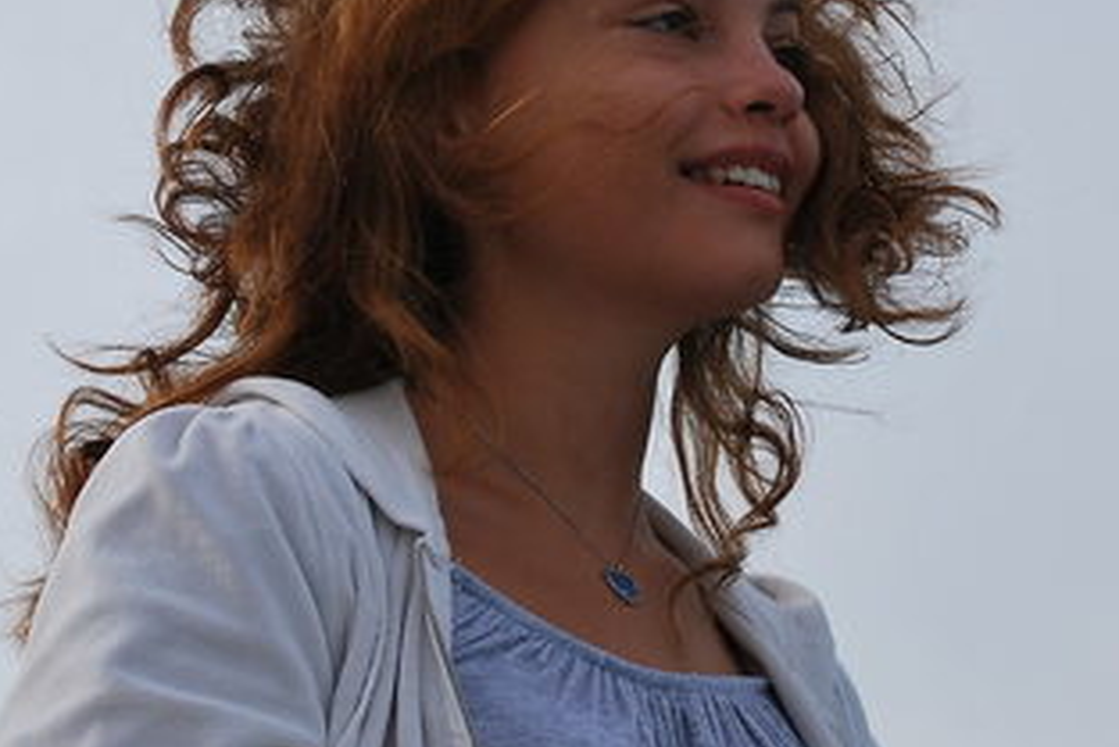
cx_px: 647
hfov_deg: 14.9
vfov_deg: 9.9
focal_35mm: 138
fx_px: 4291
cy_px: 130
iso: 100
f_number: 8
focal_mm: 48
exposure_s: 1/250
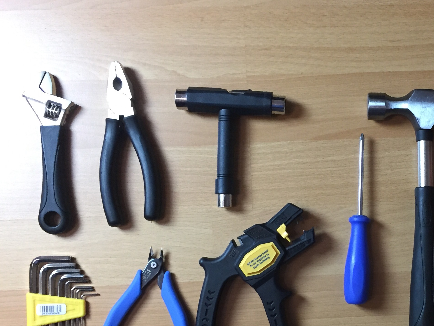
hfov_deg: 36.3
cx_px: 372
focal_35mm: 50
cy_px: 237
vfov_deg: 28.8
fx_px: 627
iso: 250
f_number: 2.2
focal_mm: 4.15
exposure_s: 1/33
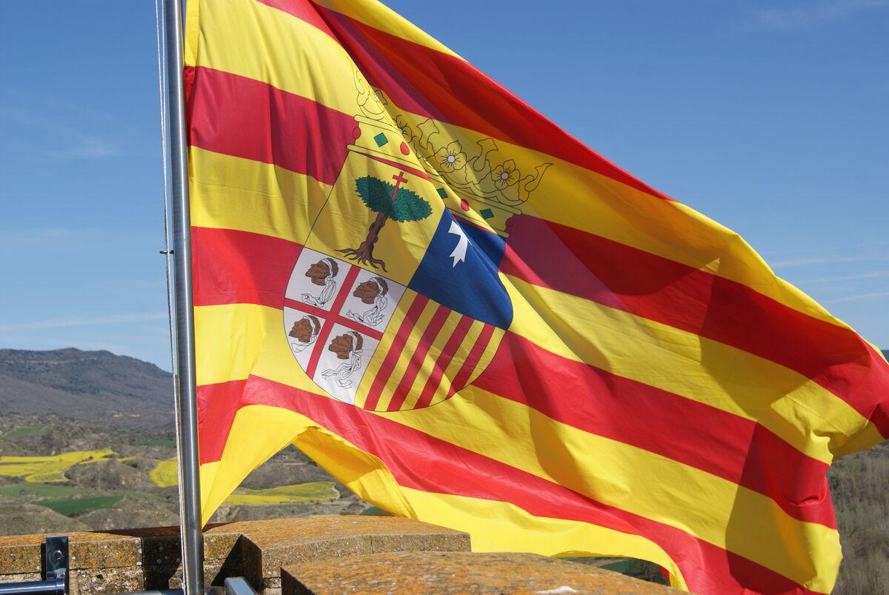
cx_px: 444
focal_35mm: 60
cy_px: 298
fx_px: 1483
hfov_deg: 33.4
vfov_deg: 22.7
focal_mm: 40
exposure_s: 1/320
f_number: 9
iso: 100
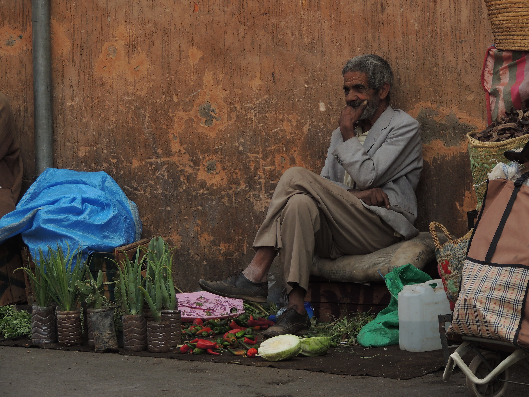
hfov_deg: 8.8
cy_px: 198
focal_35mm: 225
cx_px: 264
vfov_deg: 6.6
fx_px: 3438
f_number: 4.6
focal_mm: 40.1
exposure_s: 1/200
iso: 100
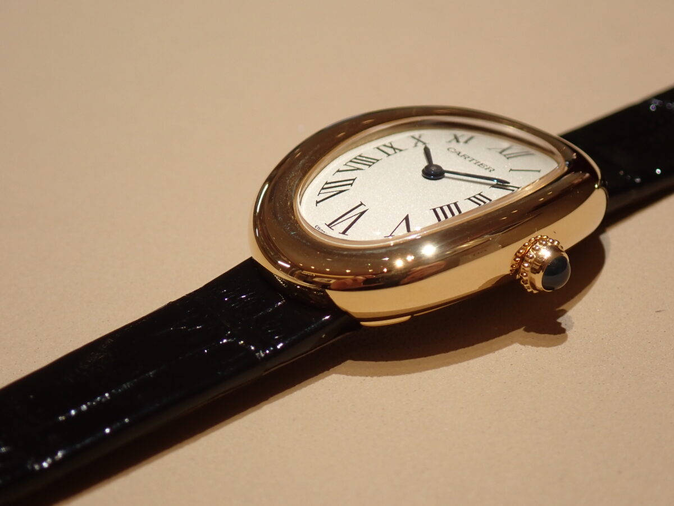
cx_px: 337
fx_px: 1830
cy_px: 253
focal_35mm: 94
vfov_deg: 15.7
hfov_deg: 20.9
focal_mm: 16.79
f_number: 4.7
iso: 200
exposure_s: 1/125
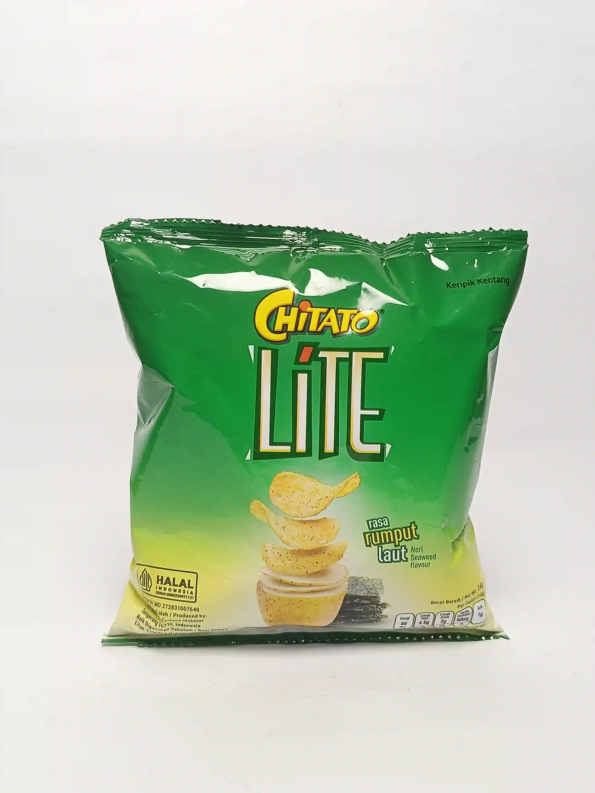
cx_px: 298
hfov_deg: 41.8
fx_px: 779
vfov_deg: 54.0
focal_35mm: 34
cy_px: 396
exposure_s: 1/100
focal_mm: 5.24
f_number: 1.7
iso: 222
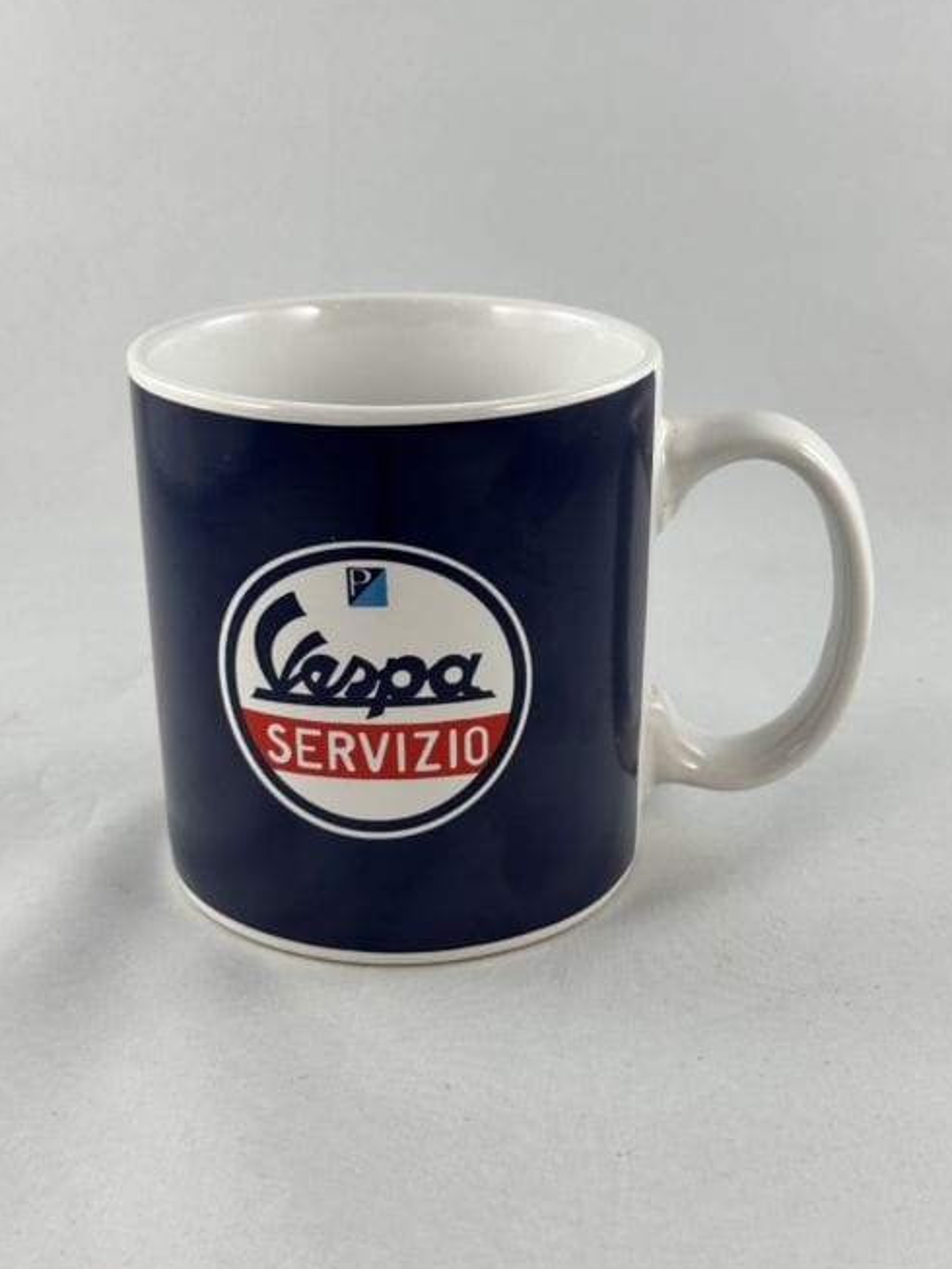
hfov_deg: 29.7
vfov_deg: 38.9
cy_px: 636
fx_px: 1796
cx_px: 484
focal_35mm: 49
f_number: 1.78
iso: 64
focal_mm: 6.86
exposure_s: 1/100
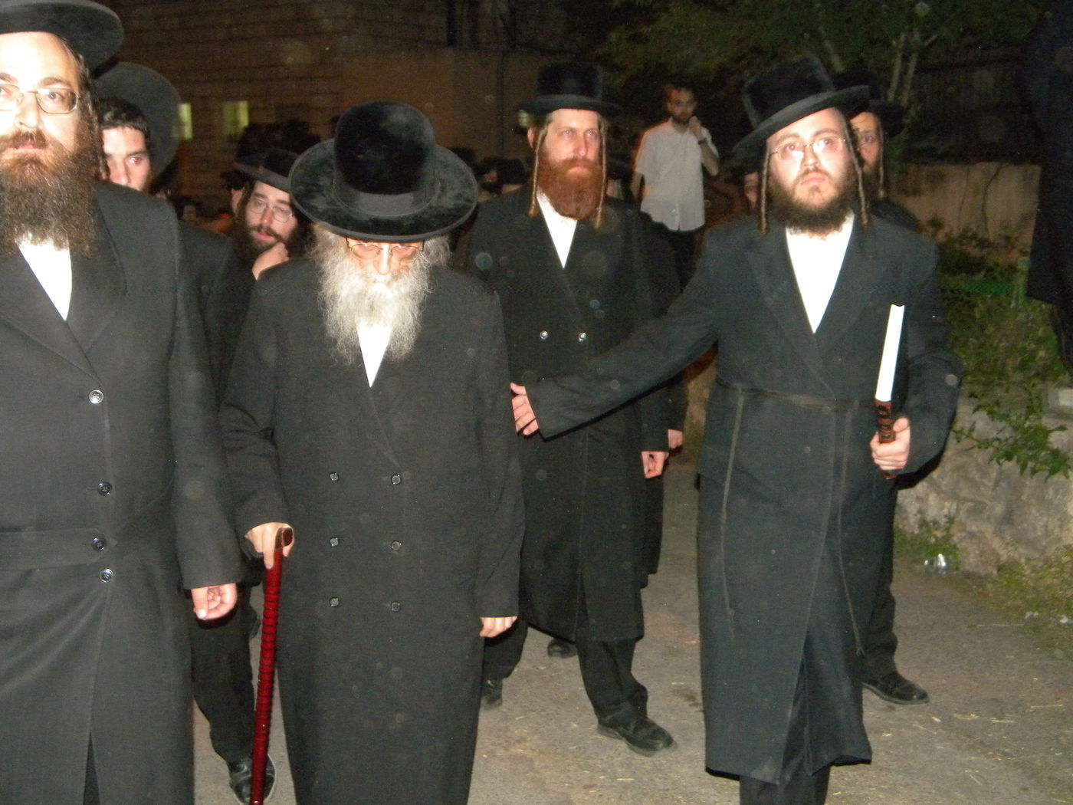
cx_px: 536
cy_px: 402
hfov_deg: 45.8
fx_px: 1271
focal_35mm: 41
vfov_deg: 35.1
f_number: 3.8
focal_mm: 7.3
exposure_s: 1/30
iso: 593
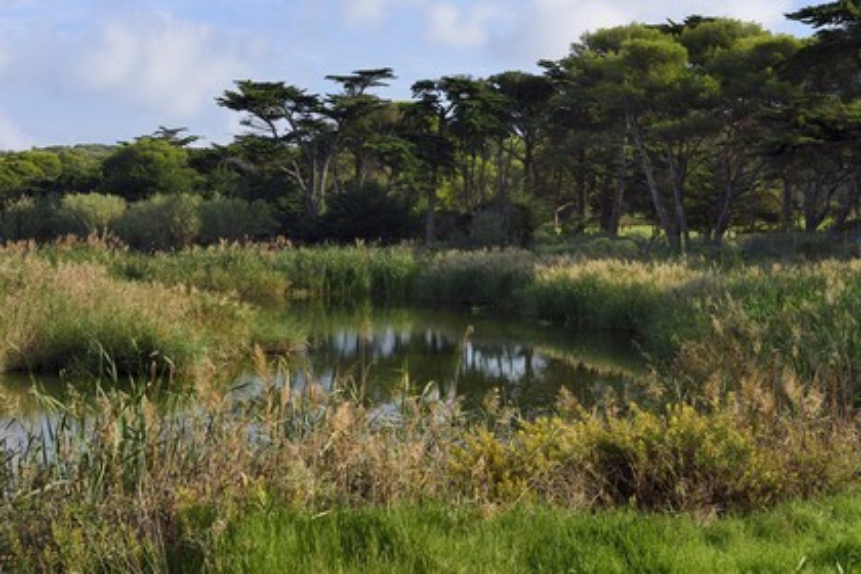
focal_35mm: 62
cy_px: 287
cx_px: 430
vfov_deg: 21.9
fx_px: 1483
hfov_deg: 32.4
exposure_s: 1/250
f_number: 9
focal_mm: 62
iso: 200
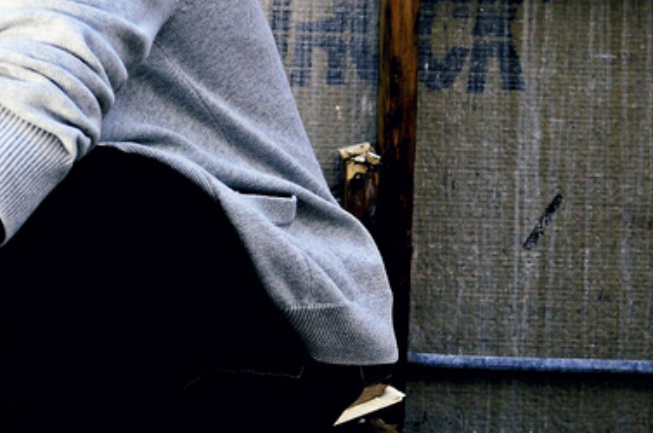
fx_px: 2523
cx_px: -68
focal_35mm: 139
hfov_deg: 14.4
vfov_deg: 9.8
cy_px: 107
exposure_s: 1/200
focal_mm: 35
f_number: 5.6
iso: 500
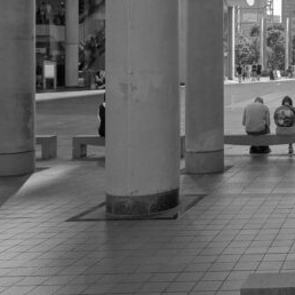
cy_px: 66
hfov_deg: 25.9
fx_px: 511
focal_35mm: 53
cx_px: 415
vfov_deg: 31.5
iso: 640
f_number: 8
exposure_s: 1/400
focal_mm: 14
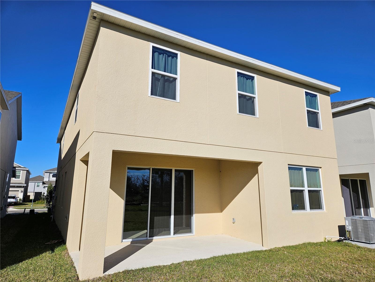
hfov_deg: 73.9
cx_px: 188
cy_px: 141
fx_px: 249
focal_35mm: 23
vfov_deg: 58.9
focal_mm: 5.4
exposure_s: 1/4187
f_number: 1.8
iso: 25
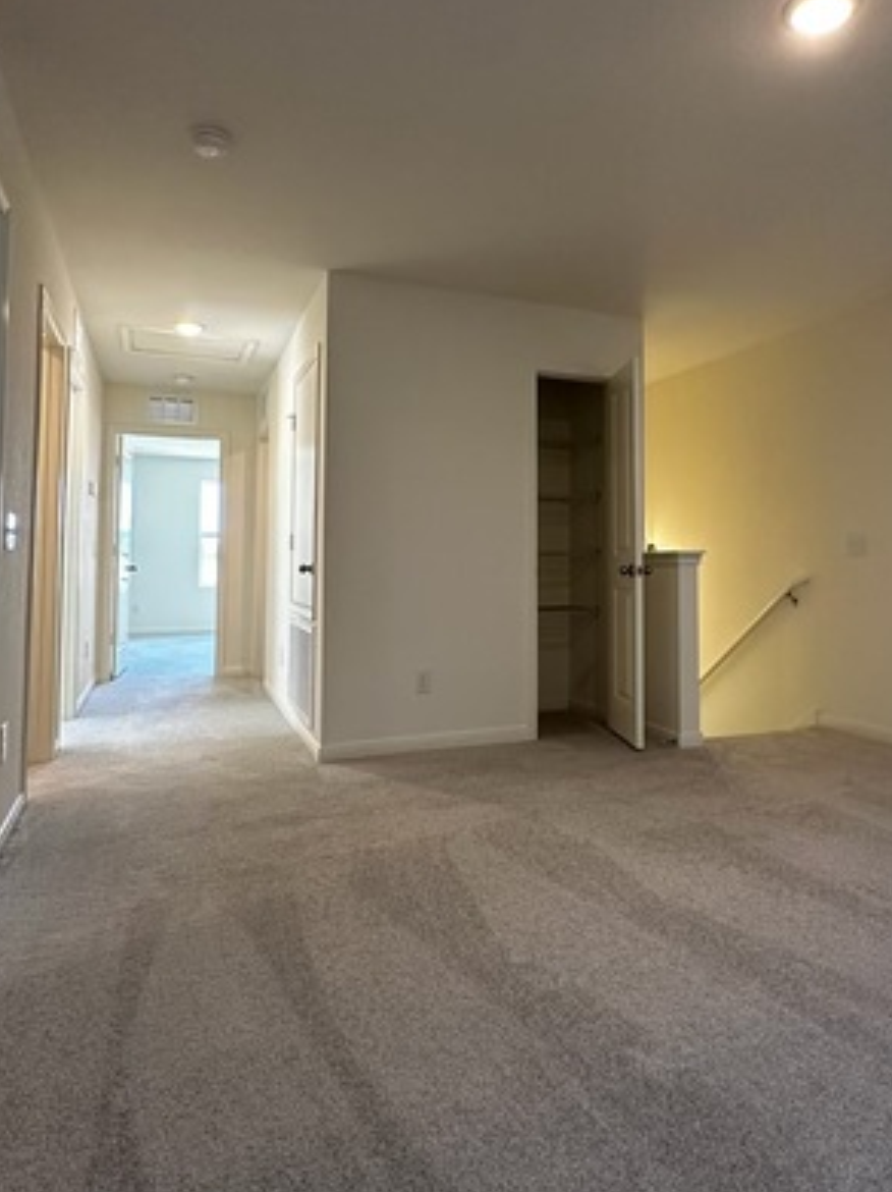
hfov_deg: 58.5
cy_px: 529
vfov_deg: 73.7
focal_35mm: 23
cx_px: 516
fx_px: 791
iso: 320
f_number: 2.2
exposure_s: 1/120
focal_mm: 2.22
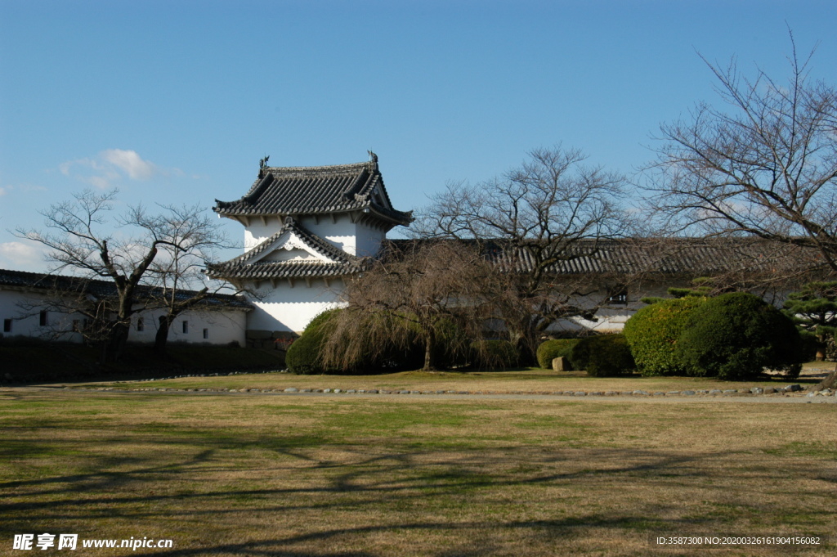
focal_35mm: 48
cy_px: 278
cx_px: 418
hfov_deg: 41.1
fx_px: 1115
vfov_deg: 28.0
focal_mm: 32
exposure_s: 1/350
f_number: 10
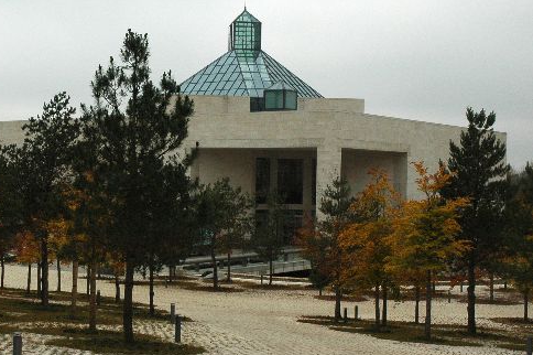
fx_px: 914
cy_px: 180
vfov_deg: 22.0
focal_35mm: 62
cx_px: 128
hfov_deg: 31.9
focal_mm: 27
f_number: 11
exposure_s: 1/400
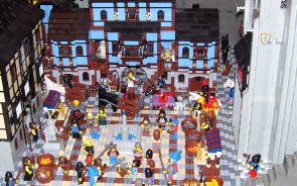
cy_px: 71
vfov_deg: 22.3
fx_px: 469
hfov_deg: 34.8
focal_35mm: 58
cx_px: 99
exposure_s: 1/60
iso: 80
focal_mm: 6
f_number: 2.7
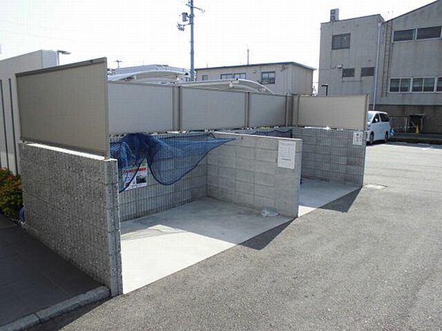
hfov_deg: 67.3
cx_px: 221
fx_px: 332
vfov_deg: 53.1
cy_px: 166
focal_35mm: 26
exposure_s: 1/640
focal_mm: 4.6
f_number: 3.5
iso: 100
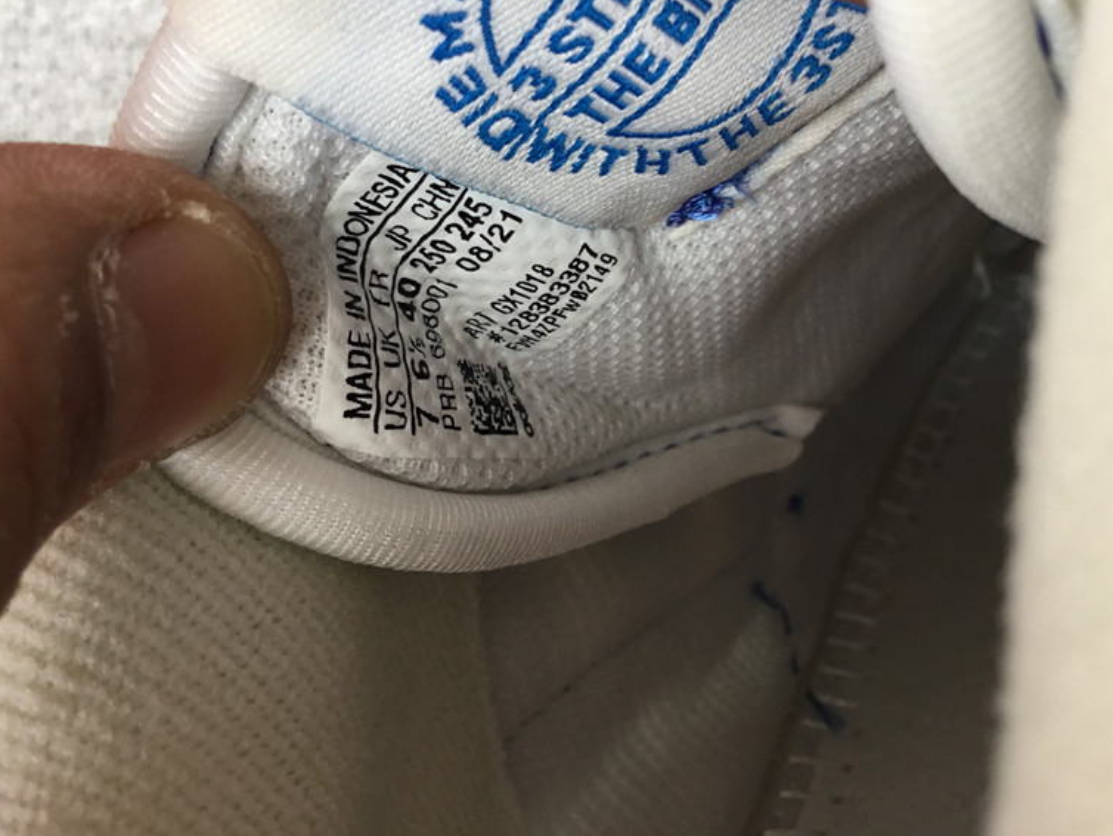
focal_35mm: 37
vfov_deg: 38.6
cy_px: 342
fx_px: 1190
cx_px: 555
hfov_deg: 50.1
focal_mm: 3.3
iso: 40
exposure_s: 1/100
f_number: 2.4
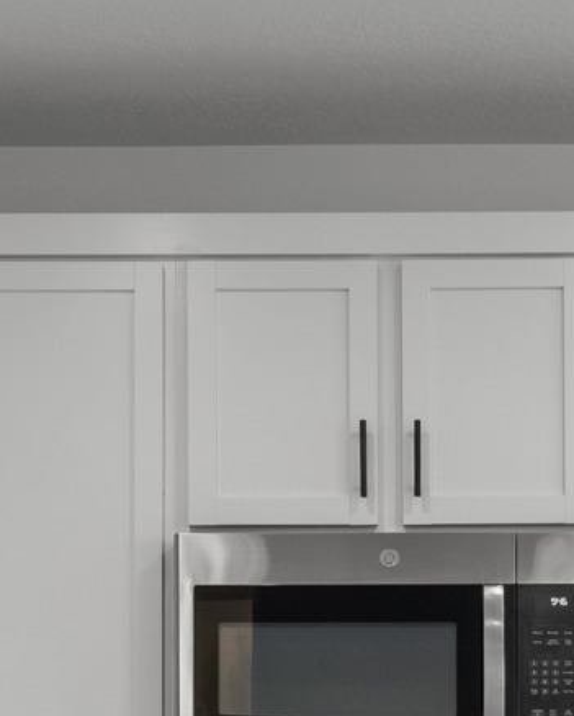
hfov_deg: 16.4
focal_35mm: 94
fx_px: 1987
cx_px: 317
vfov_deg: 19.1
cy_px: 892
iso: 500
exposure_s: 1/8
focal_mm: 17.5
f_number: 8
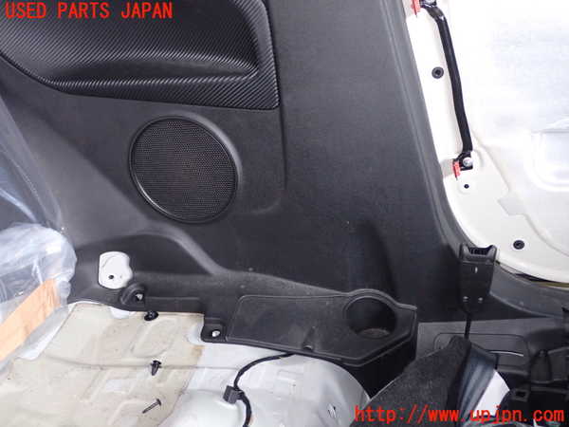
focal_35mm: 38
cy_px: 214
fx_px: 625
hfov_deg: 49.0
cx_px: 284
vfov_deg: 37.7
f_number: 2.7
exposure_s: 1/40
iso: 500
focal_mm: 6.83
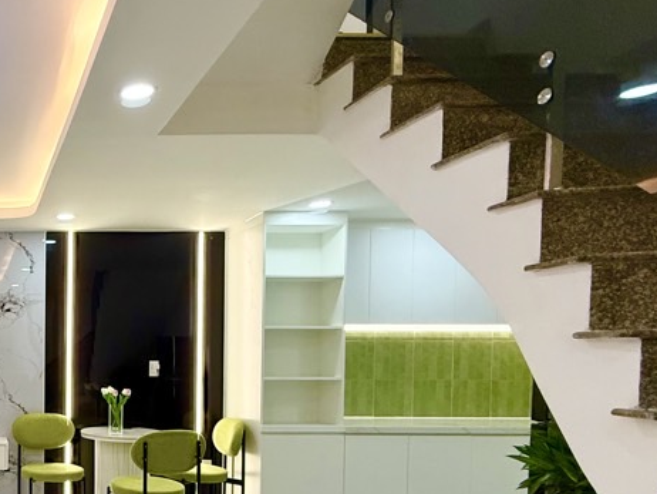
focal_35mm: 31
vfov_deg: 43.8
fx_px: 589
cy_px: 377
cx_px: -30
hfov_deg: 46.5
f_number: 2.2
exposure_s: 1/100
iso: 200
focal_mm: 2.22
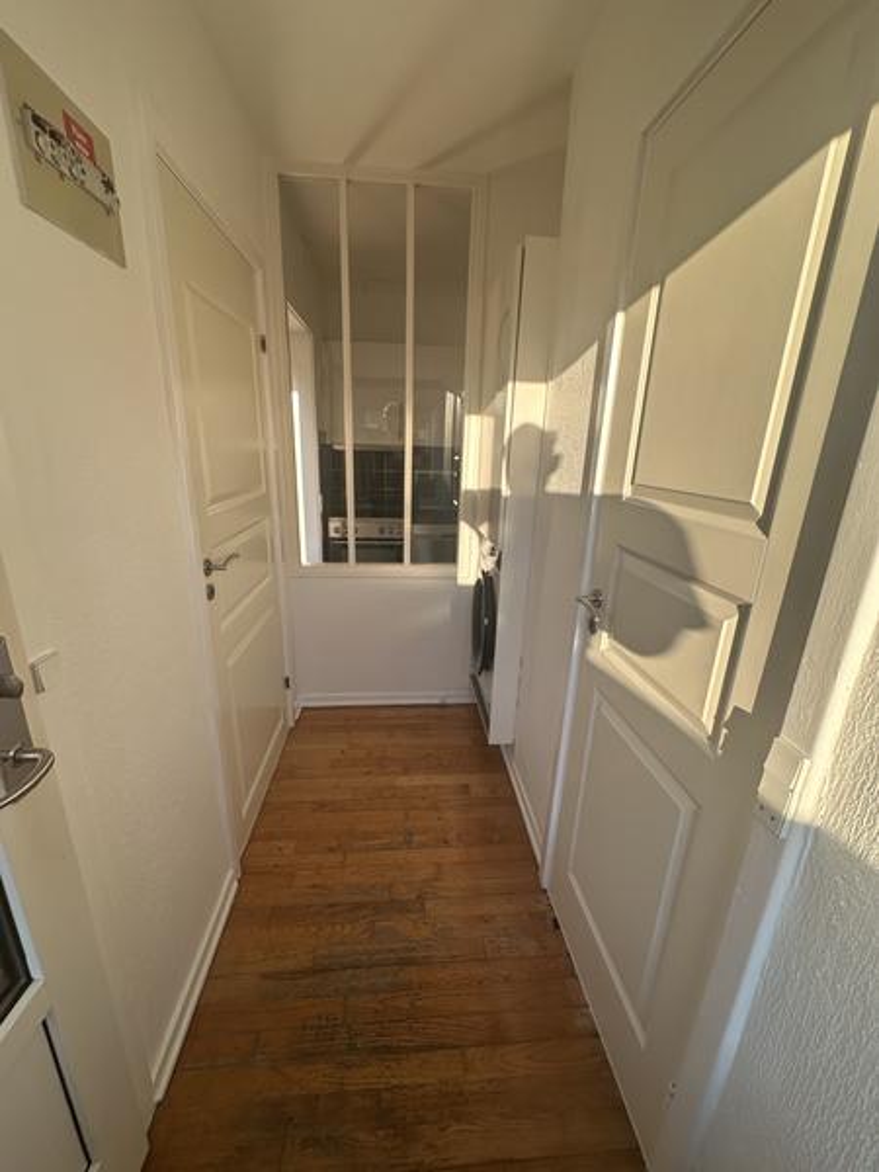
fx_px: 474
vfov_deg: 102.1
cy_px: 586
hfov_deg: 85.7
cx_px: 440
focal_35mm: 14
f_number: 2.2
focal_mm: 2.22
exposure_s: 1/245
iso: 40
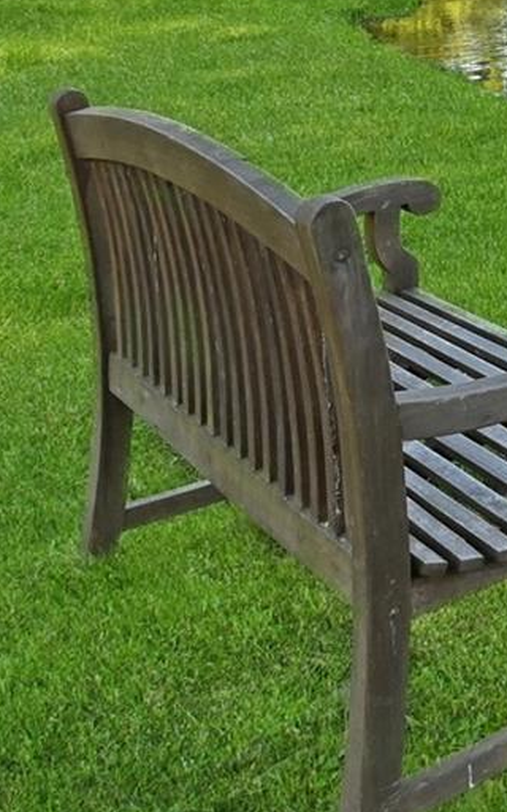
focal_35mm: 57
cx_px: 1187
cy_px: -178
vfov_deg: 30.1
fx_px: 1262
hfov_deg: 14.9
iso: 640
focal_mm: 14
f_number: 9
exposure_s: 1/200
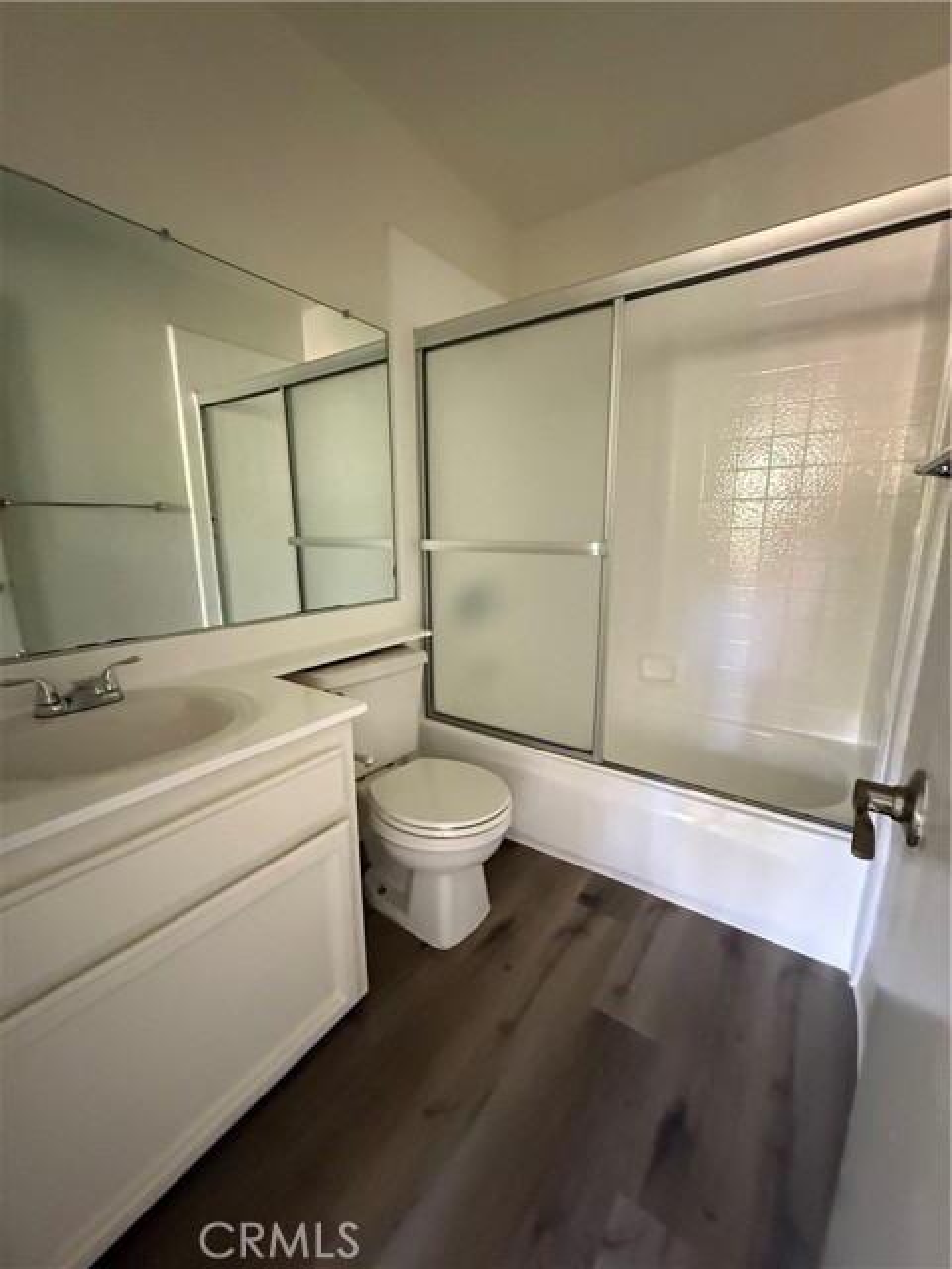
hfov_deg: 85.7
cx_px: 476
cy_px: 634
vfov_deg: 102.1
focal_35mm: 14
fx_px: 513
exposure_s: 1/60
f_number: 2.2
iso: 1250
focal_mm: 2.22
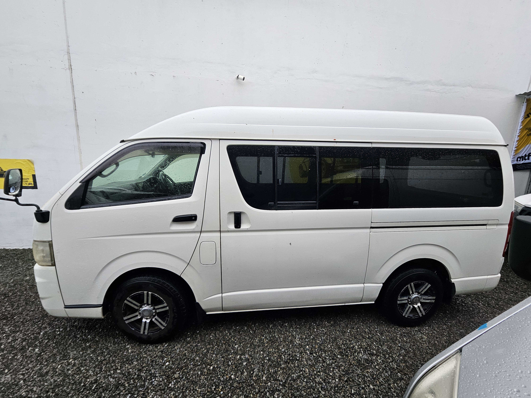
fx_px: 199
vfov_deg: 89.9
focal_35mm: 13
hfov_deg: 106.2
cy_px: 199
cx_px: 266
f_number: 2.2
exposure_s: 1/100
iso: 50
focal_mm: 1.74
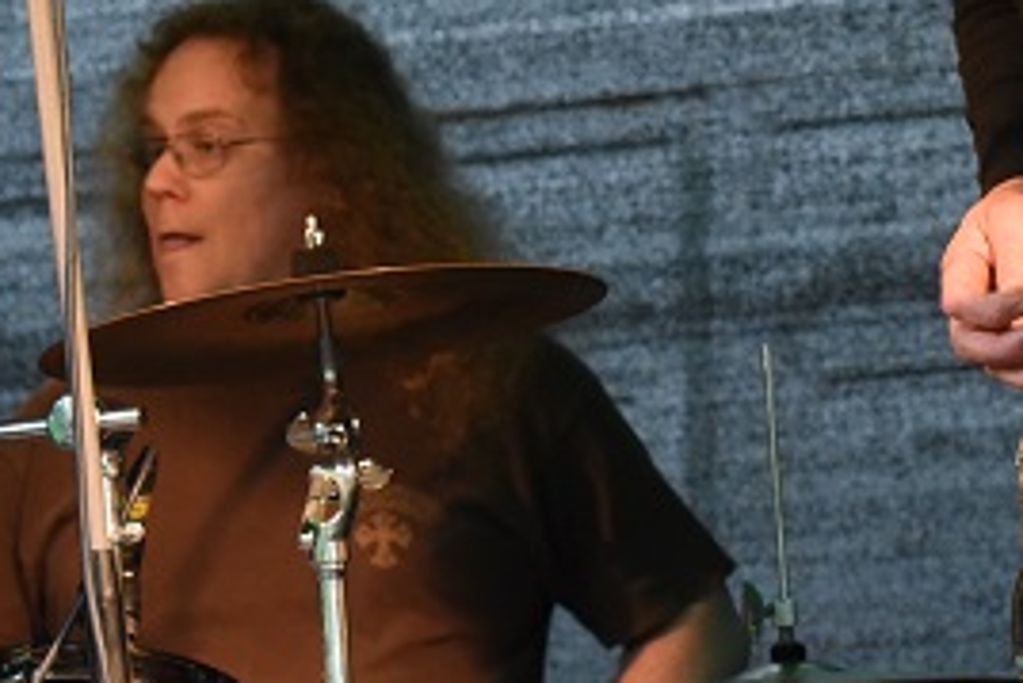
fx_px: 6966
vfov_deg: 5.6
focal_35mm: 245
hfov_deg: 8.3
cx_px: 1080
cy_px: -240
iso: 5000
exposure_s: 1/160
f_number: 5.6
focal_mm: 82
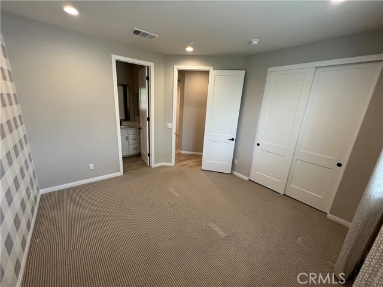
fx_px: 144
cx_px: 192
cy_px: 144
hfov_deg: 106.2
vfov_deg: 89.9
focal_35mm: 13
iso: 125
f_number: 1.8
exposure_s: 1/60
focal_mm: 1.57
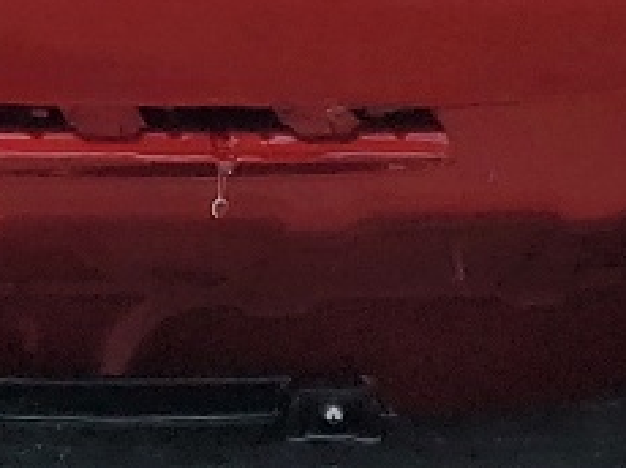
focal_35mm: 181
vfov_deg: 7.9
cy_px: -389
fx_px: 3270
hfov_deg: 10.6
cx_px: -297
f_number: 1.5
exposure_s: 1/2000
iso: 50
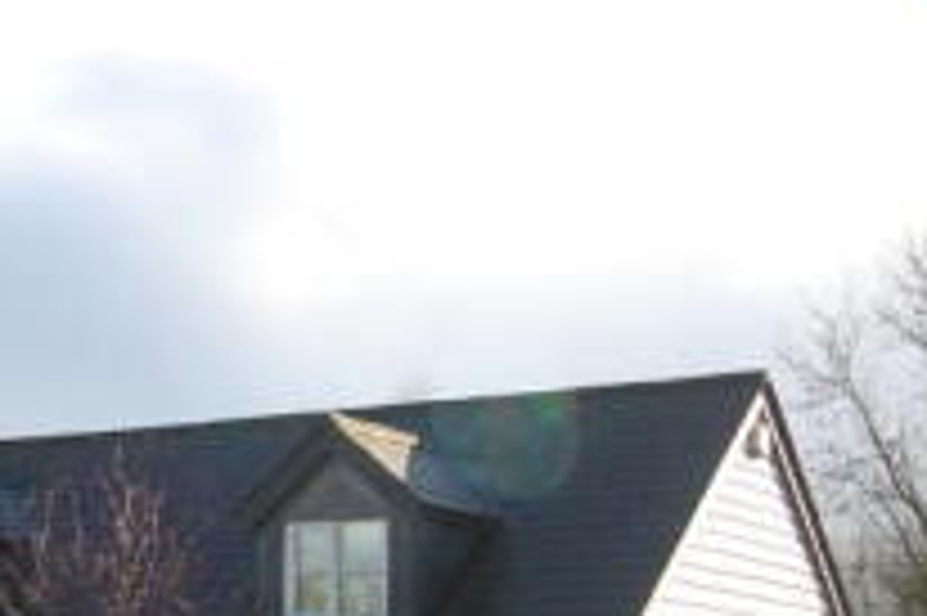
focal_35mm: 86
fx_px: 2213
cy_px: 641
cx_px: -144
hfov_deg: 22.1
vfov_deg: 15.5
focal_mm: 18
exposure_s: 1/500
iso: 400
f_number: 5.6
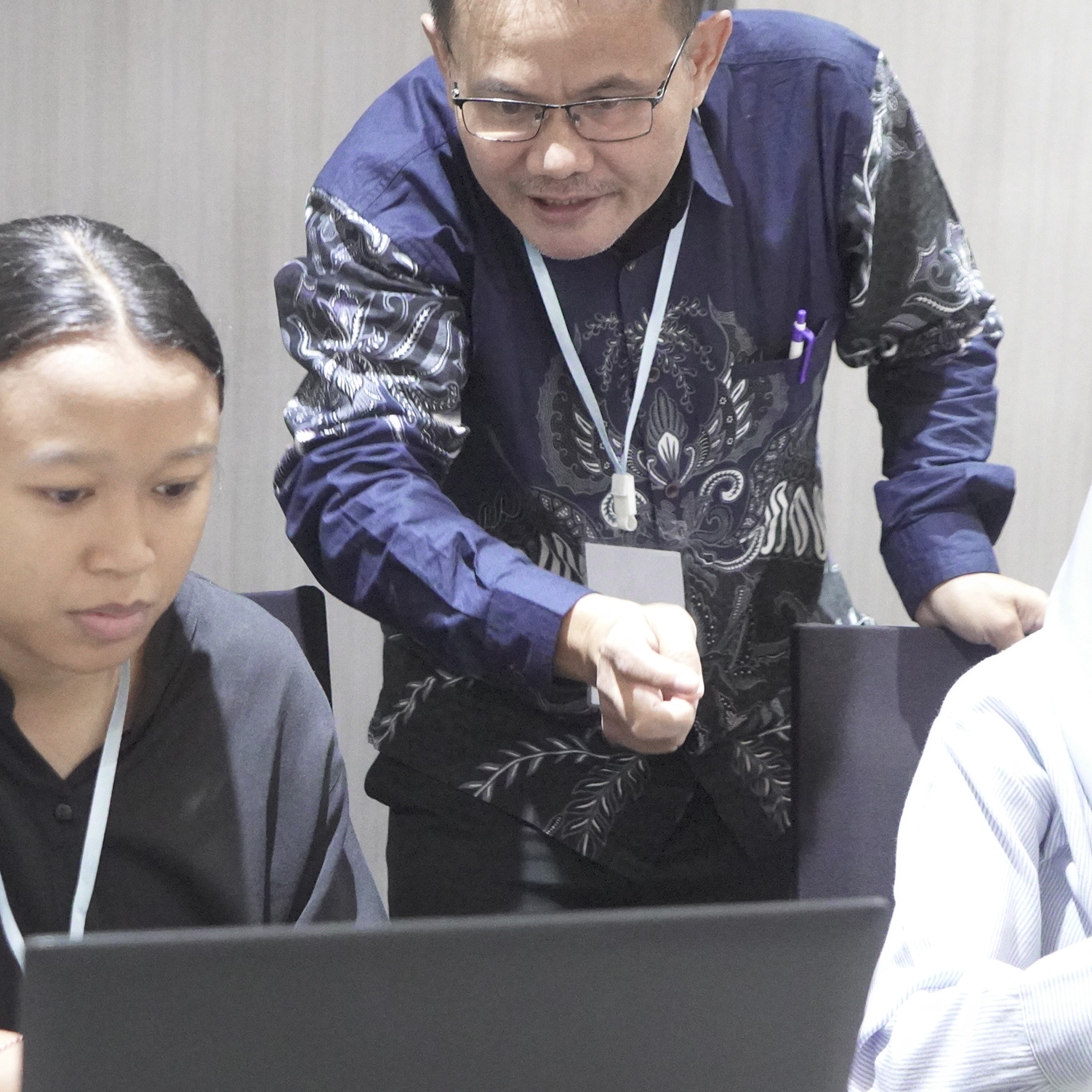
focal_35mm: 68
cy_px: 592
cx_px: 480
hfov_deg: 25.3
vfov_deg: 25.3
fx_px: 2427
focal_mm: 40
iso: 25600
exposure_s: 1/125
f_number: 4
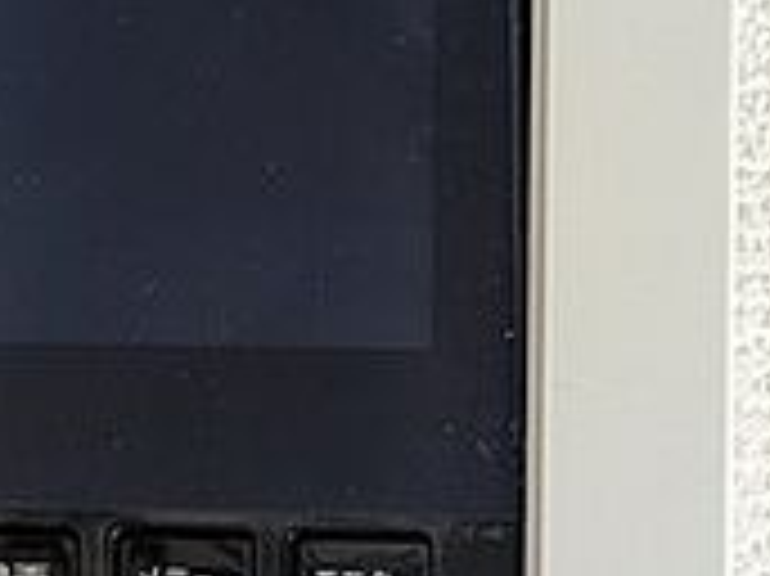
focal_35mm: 178
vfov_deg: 8.3
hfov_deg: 11.0
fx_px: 3957
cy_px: 236
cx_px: 0
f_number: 1.68
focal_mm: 6.9
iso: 38
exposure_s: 1/81.2
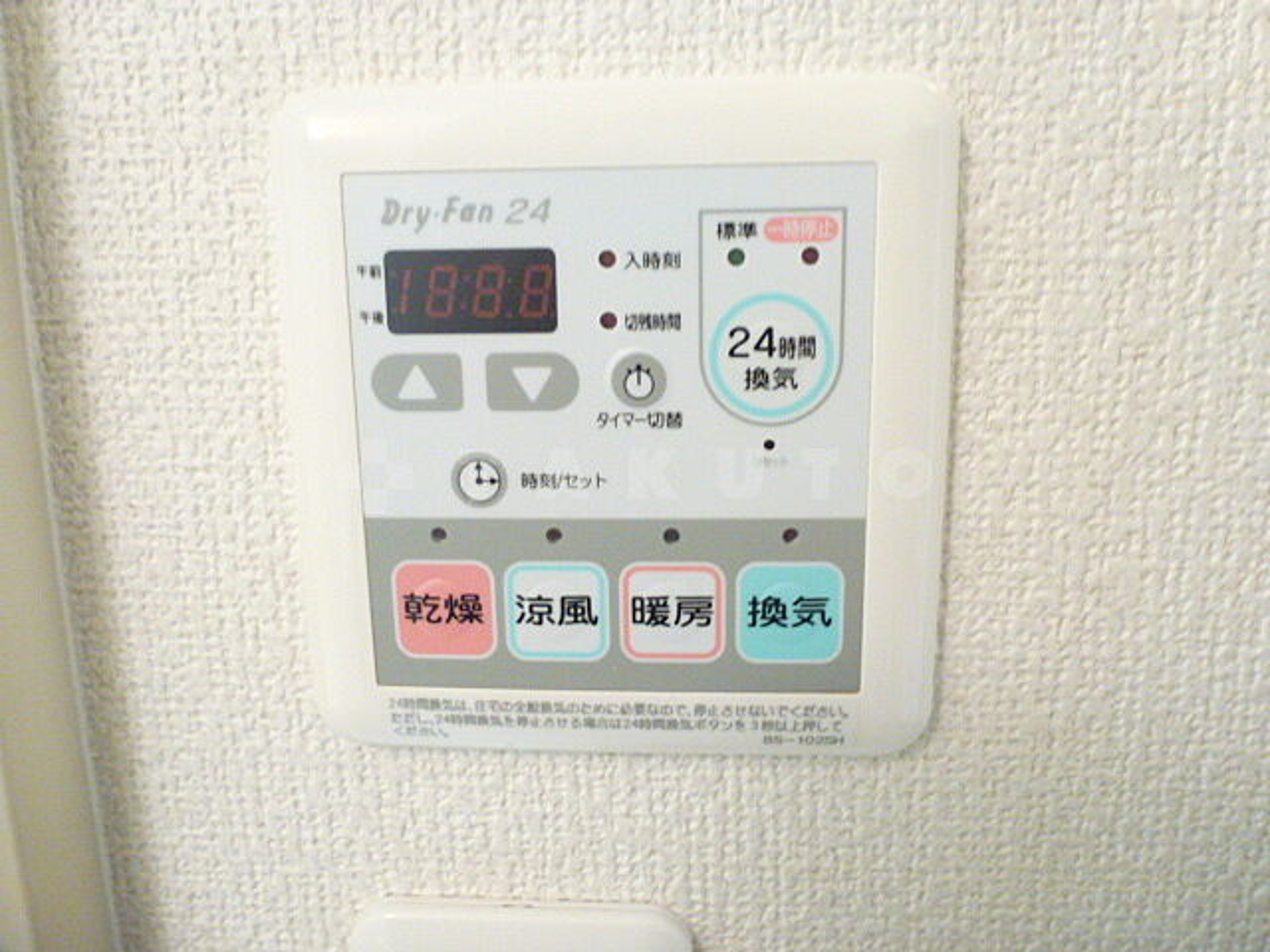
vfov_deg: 56.8
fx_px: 881
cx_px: 635
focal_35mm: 24
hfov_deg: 71.6
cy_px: 476
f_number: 3.3
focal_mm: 4.3
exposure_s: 1/13
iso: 400
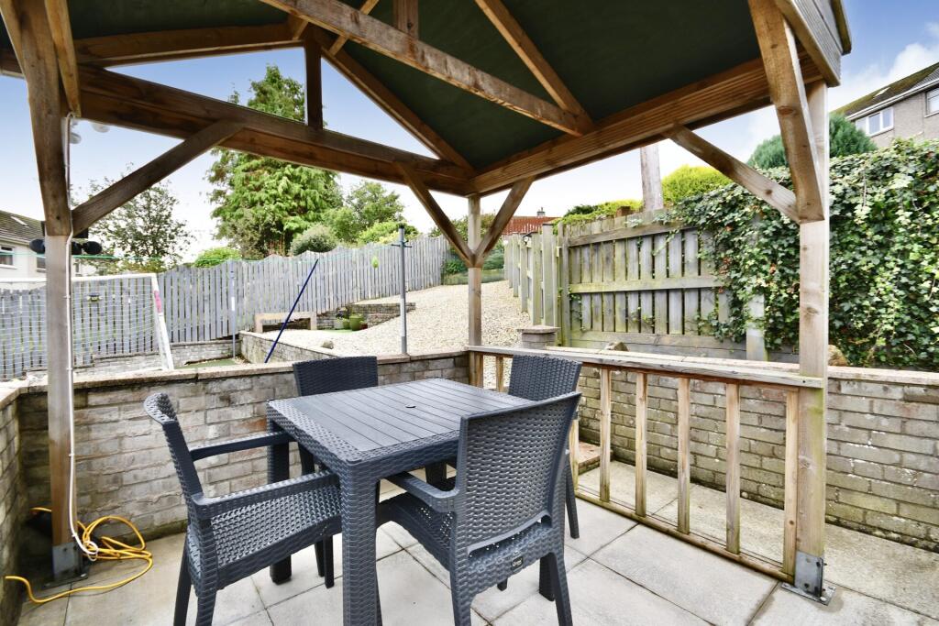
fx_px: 391
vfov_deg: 77.3
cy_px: 313
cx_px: 470
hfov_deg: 100.4
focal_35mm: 15
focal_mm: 10
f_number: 8
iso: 100
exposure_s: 1/30
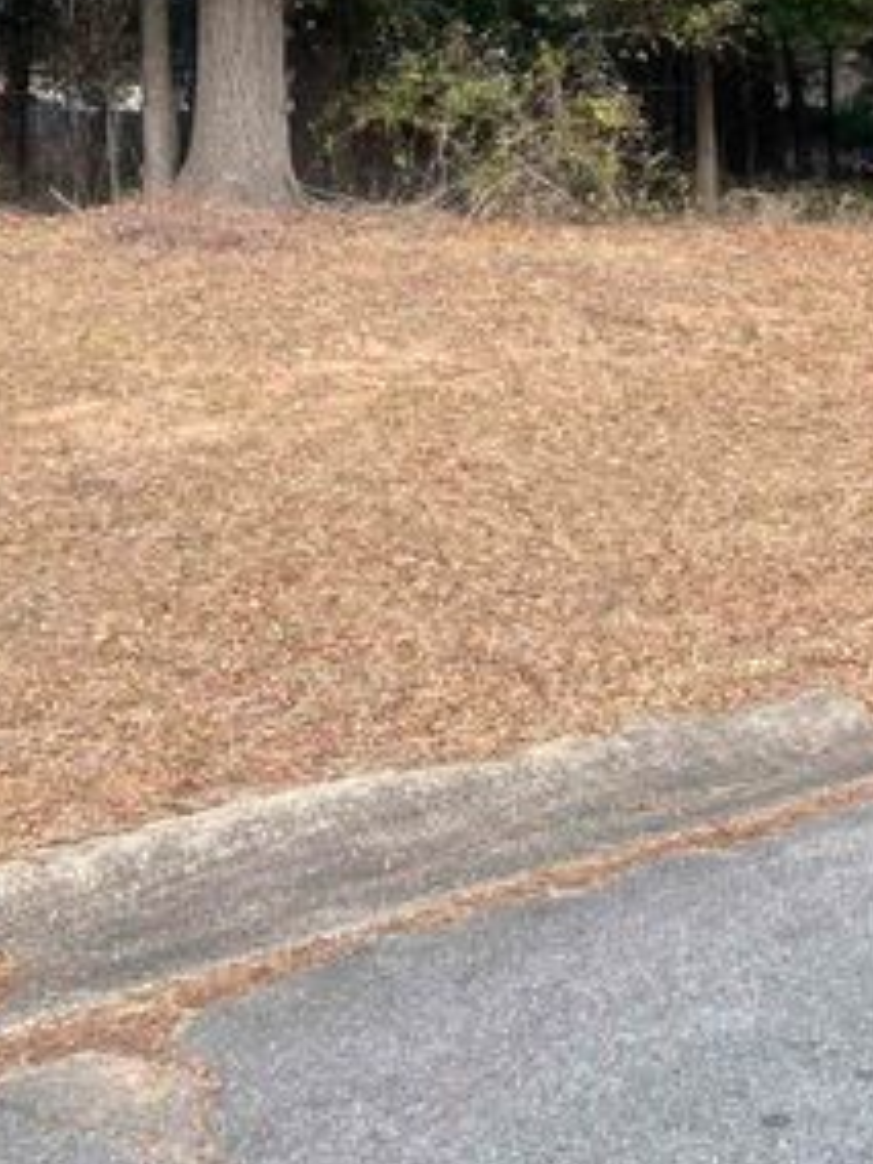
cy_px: -125
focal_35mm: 61
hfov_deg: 23.8
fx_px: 2051
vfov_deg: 28.7
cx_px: 639
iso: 50
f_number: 1.5
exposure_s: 1/591
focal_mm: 5.7
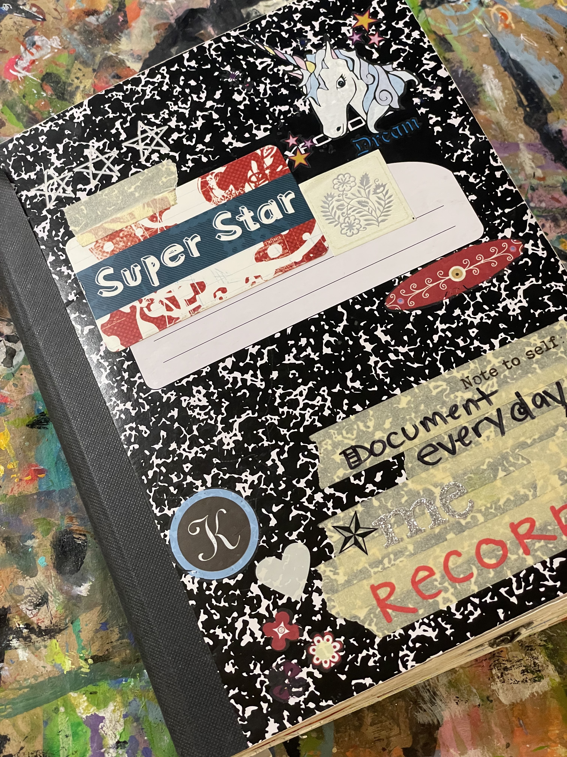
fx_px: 1136
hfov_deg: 28.0
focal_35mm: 52
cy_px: 378
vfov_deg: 36.8
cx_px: 284
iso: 400
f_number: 2
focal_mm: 6
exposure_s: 1/60
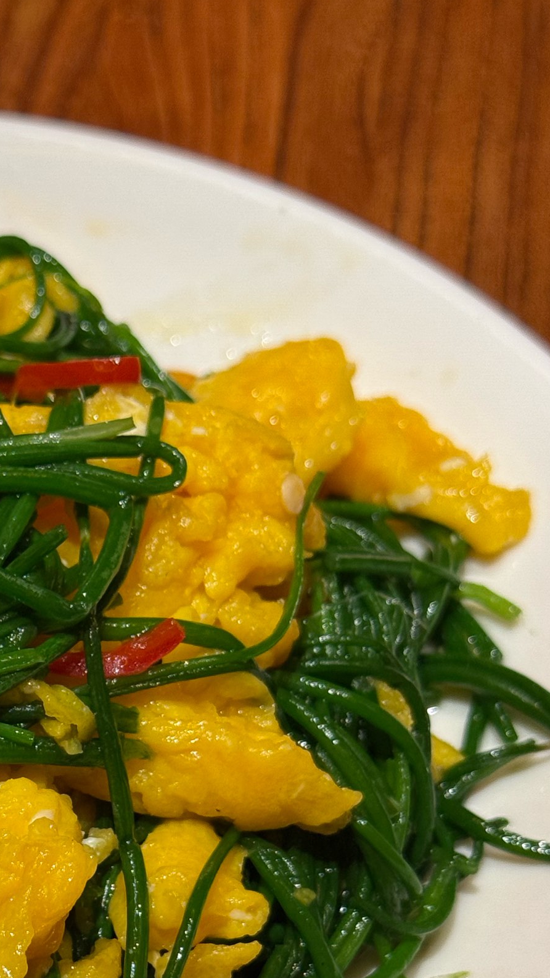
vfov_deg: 23.2
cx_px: -8
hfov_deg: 13.3
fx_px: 2334
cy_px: 834
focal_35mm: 90
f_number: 1.78
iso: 100
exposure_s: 1/50
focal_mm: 6.76
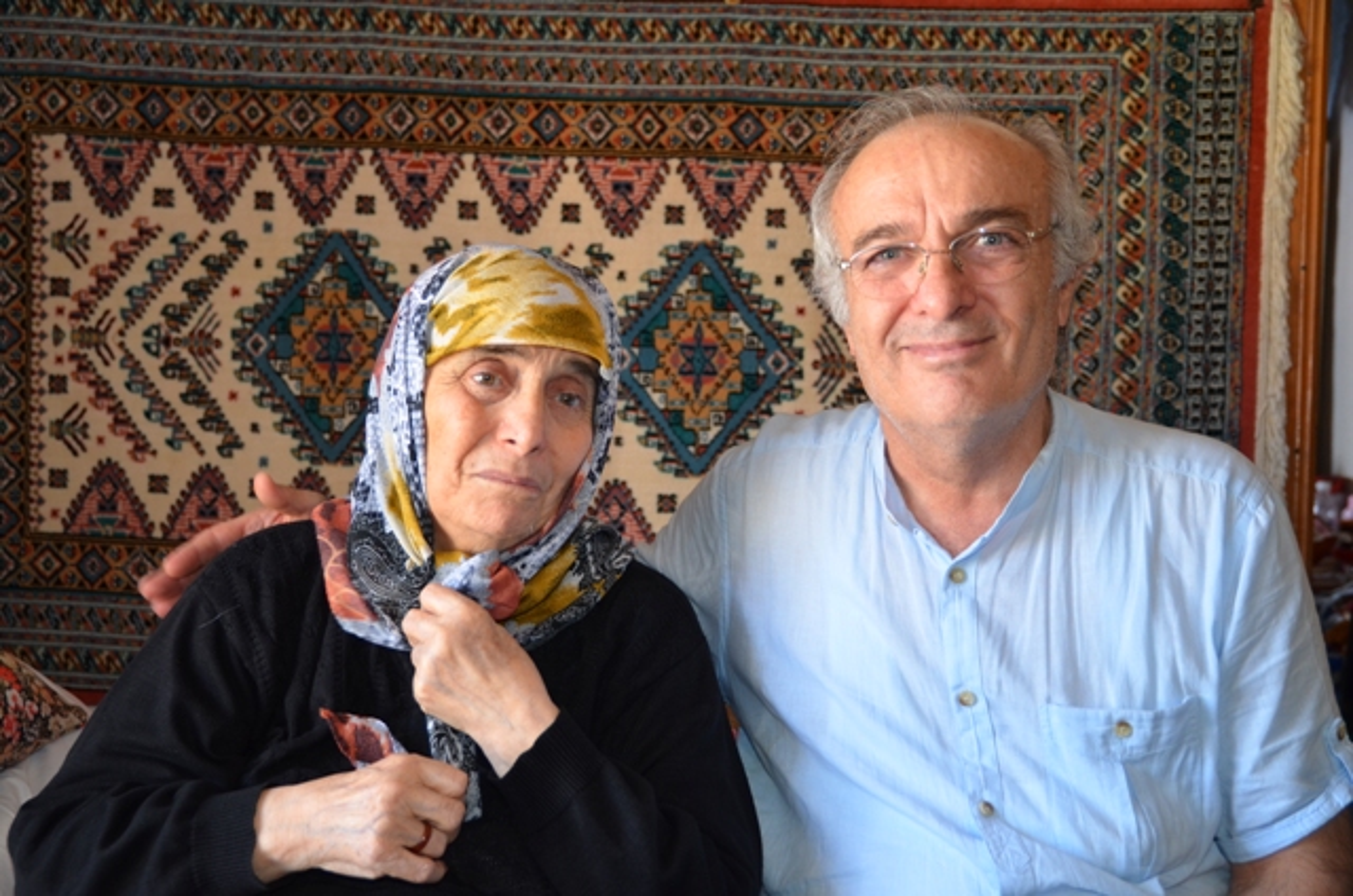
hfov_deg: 46.5
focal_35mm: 42
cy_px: 448
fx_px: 1575
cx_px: 676
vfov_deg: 31.8
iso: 400
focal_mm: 28
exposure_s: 1/60
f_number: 3.2
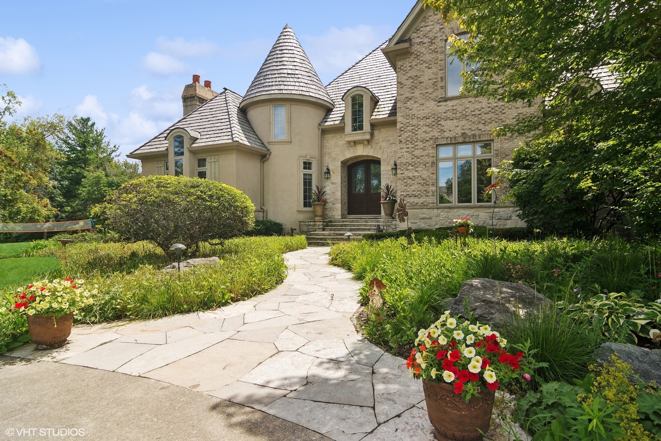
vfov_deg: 67.4
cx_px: 330
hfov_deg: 90.0
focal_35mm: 18
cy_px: 220
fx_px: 330
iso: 200
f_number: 8
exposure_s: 1/1000
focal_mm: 12
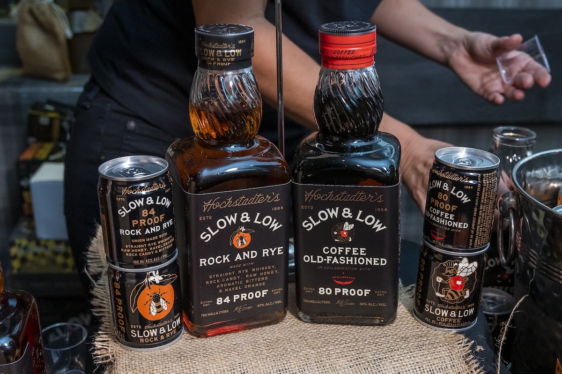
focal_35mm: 32
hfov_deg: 59.5
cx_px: 281
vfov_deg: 41.6
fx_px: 491
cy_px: 187
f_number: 5
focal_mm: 31.5
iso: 3200
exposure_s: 1/200
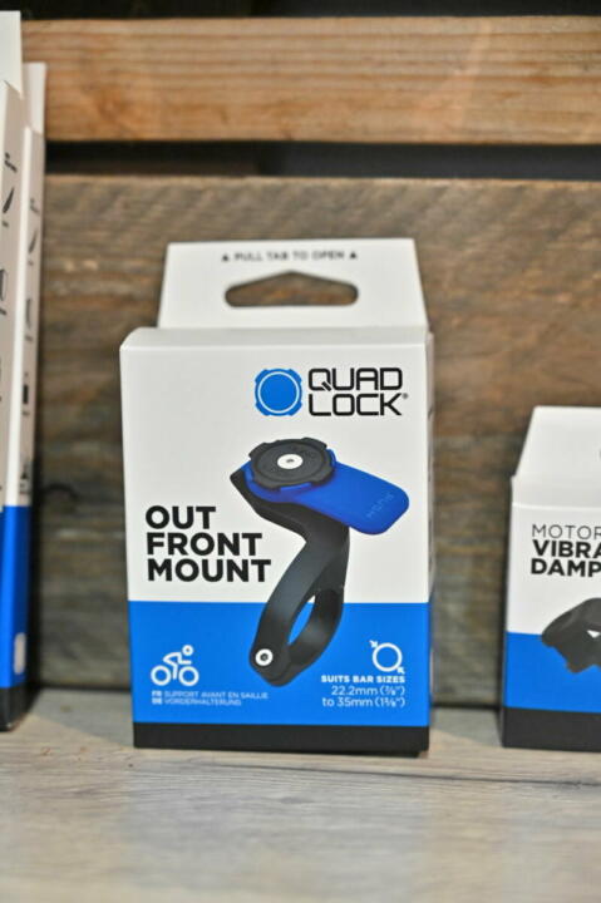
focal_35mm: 63
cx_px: 300
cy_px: 452
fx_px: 1580
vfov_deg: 31.9
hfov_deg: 21.5
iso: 8000
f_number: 4
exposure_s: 1/80
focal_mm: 63
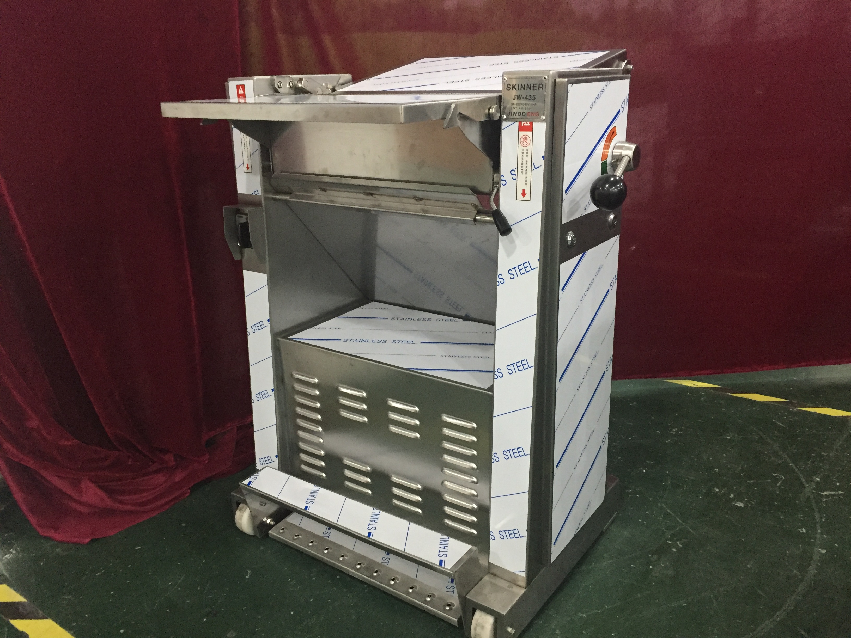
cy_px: 319
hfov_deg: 61.7
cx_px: 426
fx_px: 713
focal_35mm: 29
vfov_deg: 48.2
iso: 250
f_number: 2.2
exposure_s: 1/20
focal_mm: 4.15
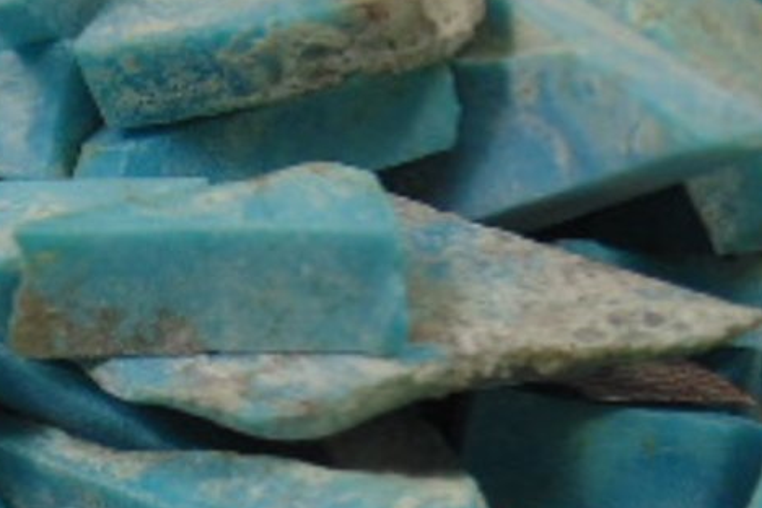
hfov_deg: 14.7
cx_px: 115
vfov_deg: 9.8
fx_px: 2921
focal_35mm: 138
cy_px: 589
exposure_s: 1/125
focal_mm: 7.4
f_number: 3.6
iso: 80
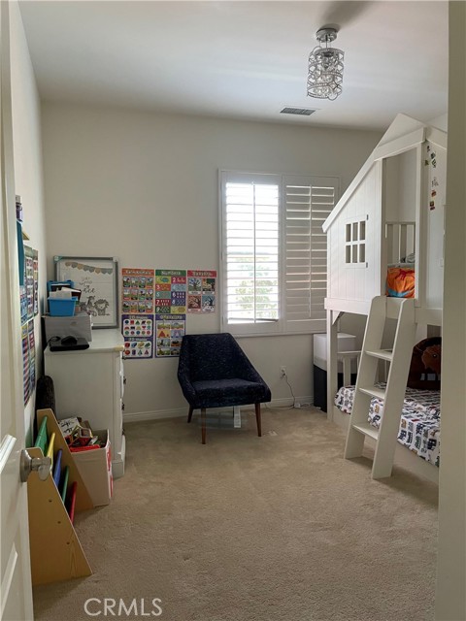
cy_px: 310
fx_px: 467
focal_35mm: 26
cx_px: 233
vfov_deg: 67.3
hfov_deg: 53.1
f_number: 1.6
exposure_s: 1/60
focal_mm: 4.2
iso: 200
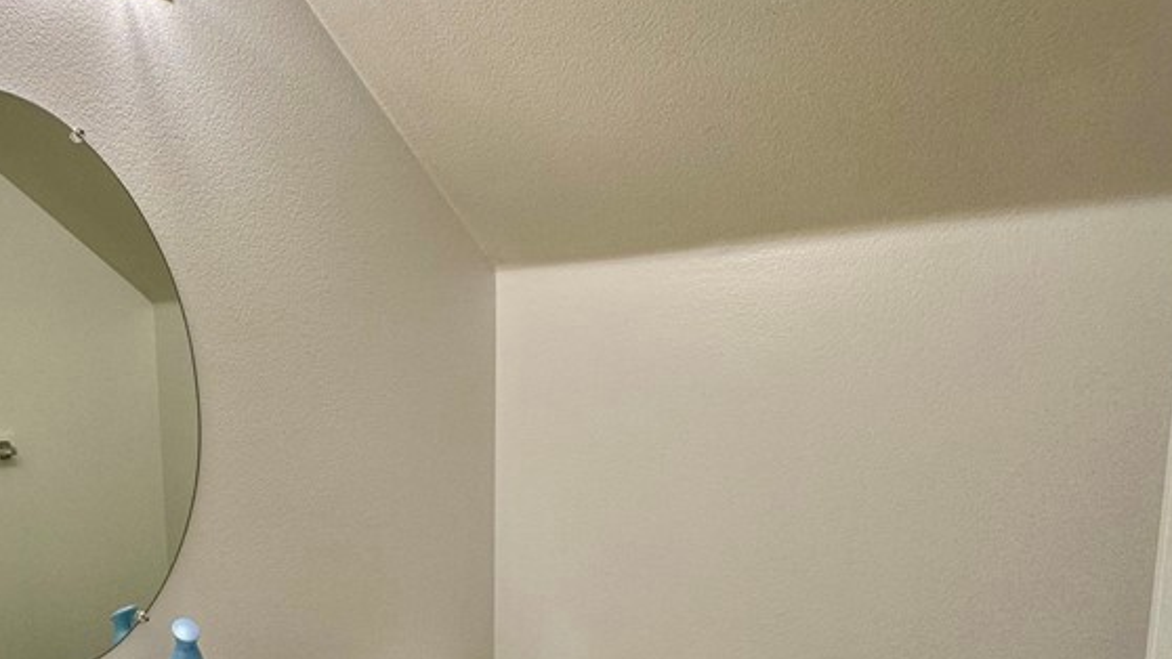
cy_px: 510
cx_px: 487
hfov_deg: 67.4
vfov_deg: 40.1
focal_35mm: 28
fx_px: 870
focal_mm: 2.22
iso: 125
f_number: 2.2
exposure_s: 1/120
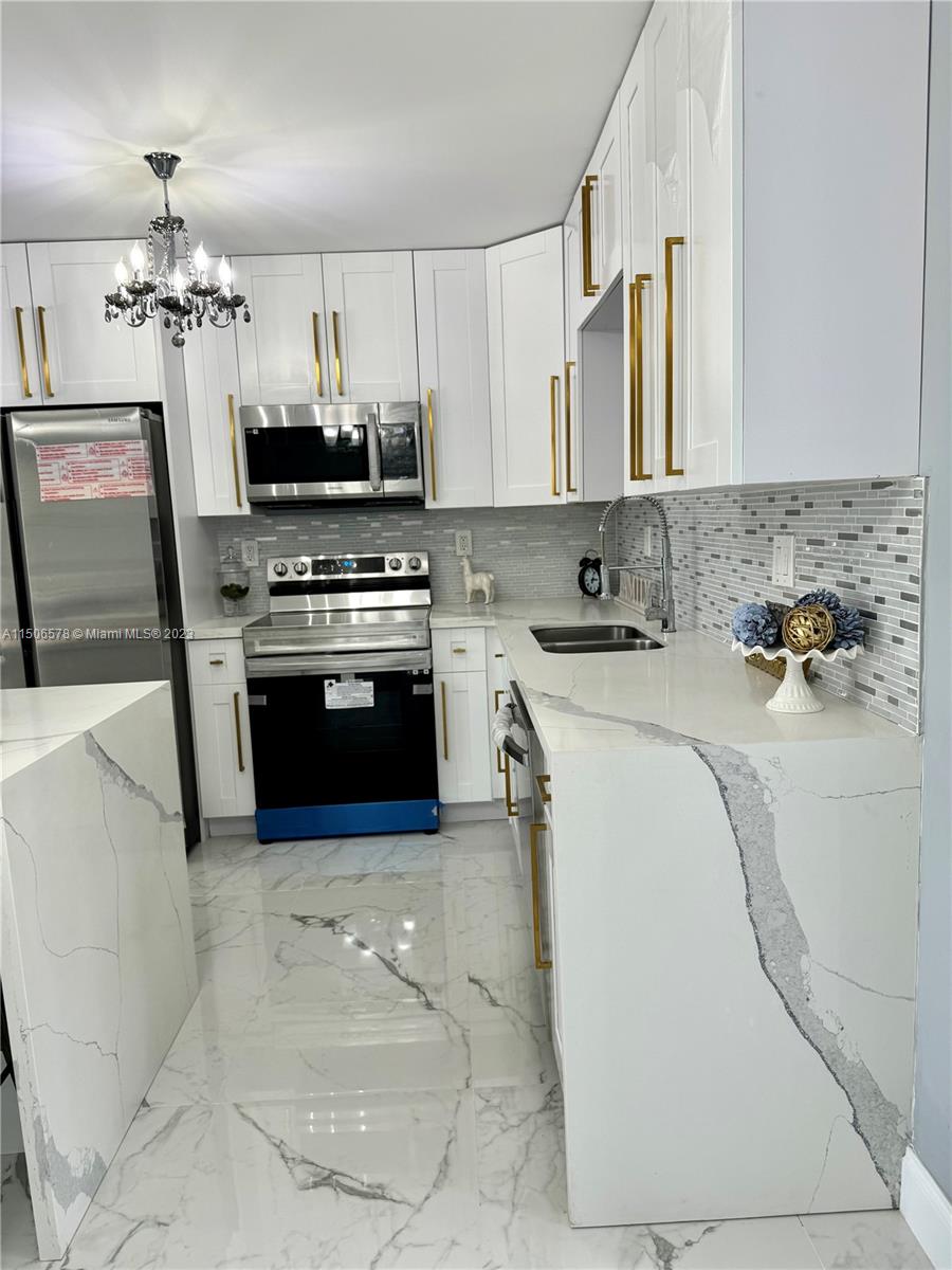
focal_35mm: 24
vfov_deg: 71.6
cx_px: 476
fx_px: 880
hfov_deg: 56.8
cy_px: 635
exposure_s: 1/120
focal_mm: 6.86
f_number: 1.78
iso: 100
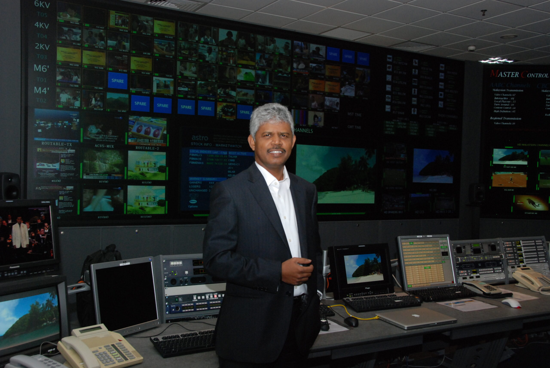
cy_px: 184
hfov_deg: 53.1
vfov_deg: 37.0
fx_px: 551
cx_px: 275
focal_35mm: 36
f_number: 7.1
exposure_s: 1/60
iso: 800
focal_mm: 24
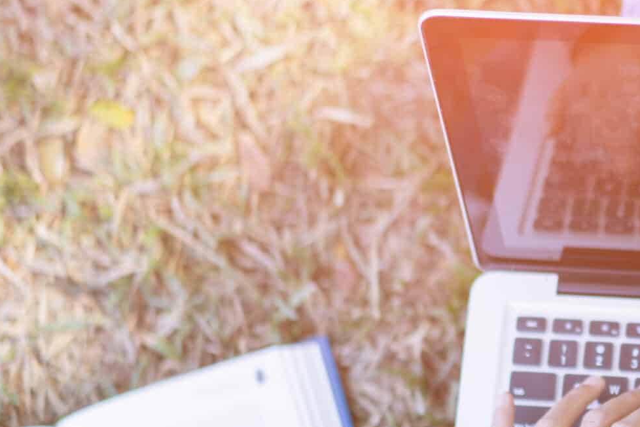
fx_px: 2560
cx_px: 726
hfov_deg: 13.9
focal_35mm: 144
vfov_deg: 9.5
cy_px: 283
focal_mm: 55
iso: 125
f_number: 1.8
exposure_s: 1/320
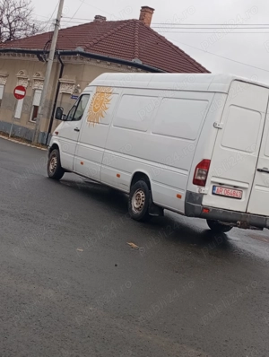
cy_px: 178
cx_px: 134
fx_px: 620
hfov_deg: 24.5
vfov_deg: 32.1
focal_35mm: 60
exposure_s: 1/120
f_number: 1.8
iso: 57
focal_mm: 3.98
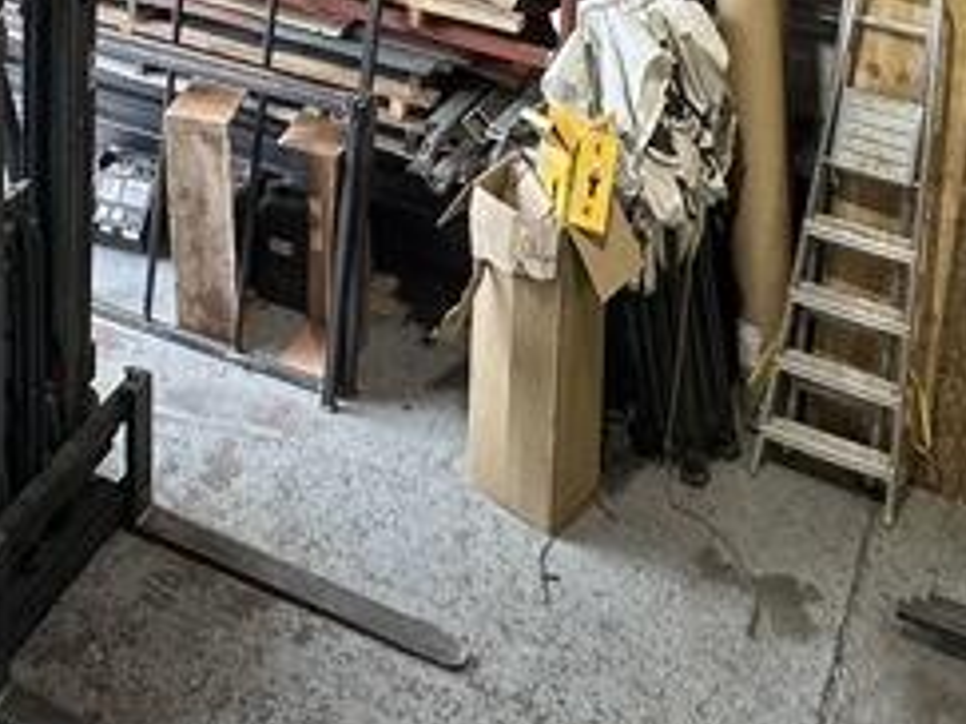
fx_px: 1646
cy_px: -322
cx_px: 306
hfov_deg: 32.4
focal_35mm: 59
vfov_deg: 21.4
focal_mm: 2.22
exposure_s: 1/100
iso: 100
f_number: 2.2
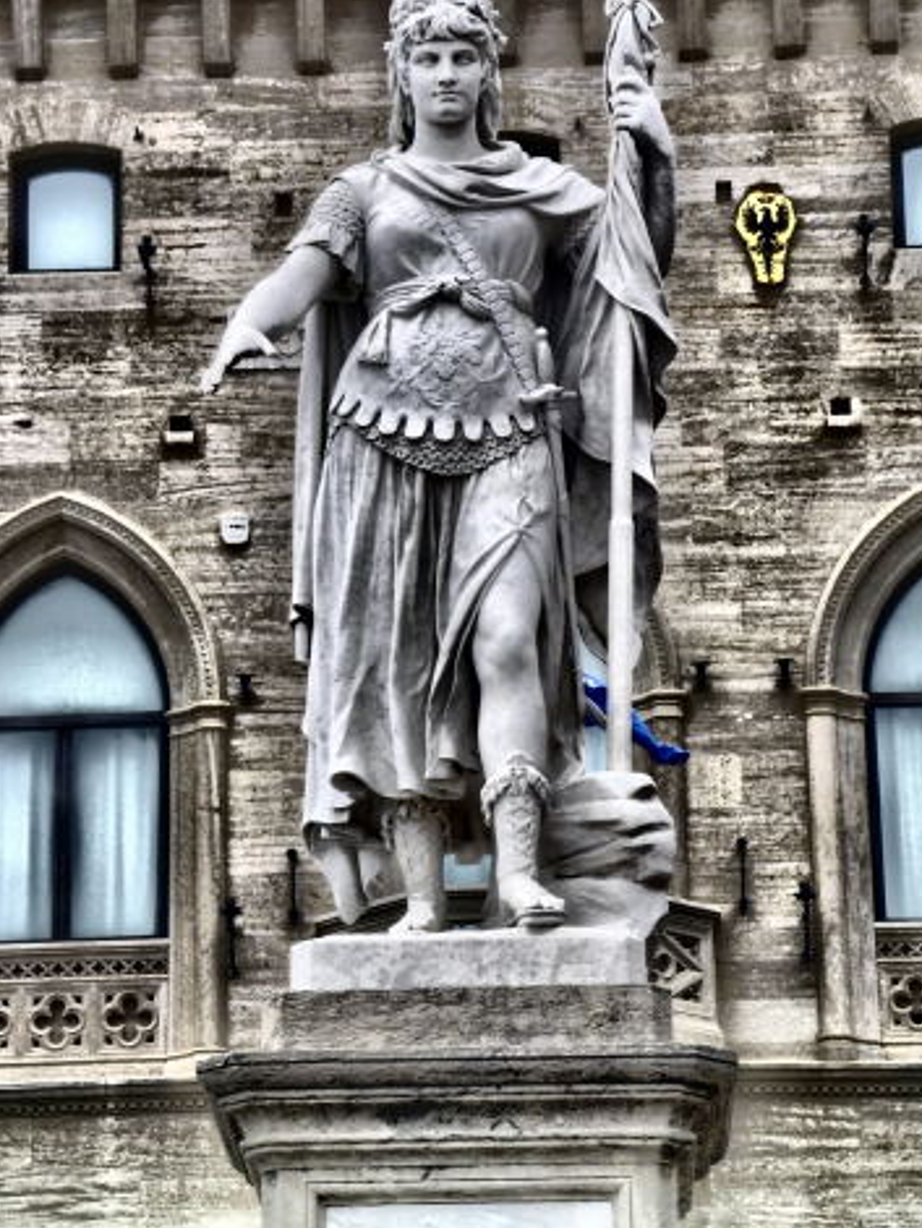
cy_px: 447
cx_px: 504
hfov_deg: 10.0
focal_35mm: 148
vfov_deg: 13.3
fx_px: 5251
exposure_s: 1/98.2
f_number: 7.3
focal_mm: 24
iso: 50
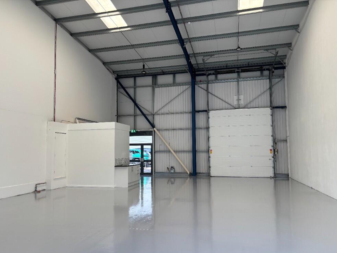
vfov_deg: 51.4
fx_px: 263
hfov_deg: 65.3
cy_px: 131
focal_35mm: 27
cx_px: 165
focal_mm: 5.96
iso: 50
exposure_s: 1/166
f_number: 1.6
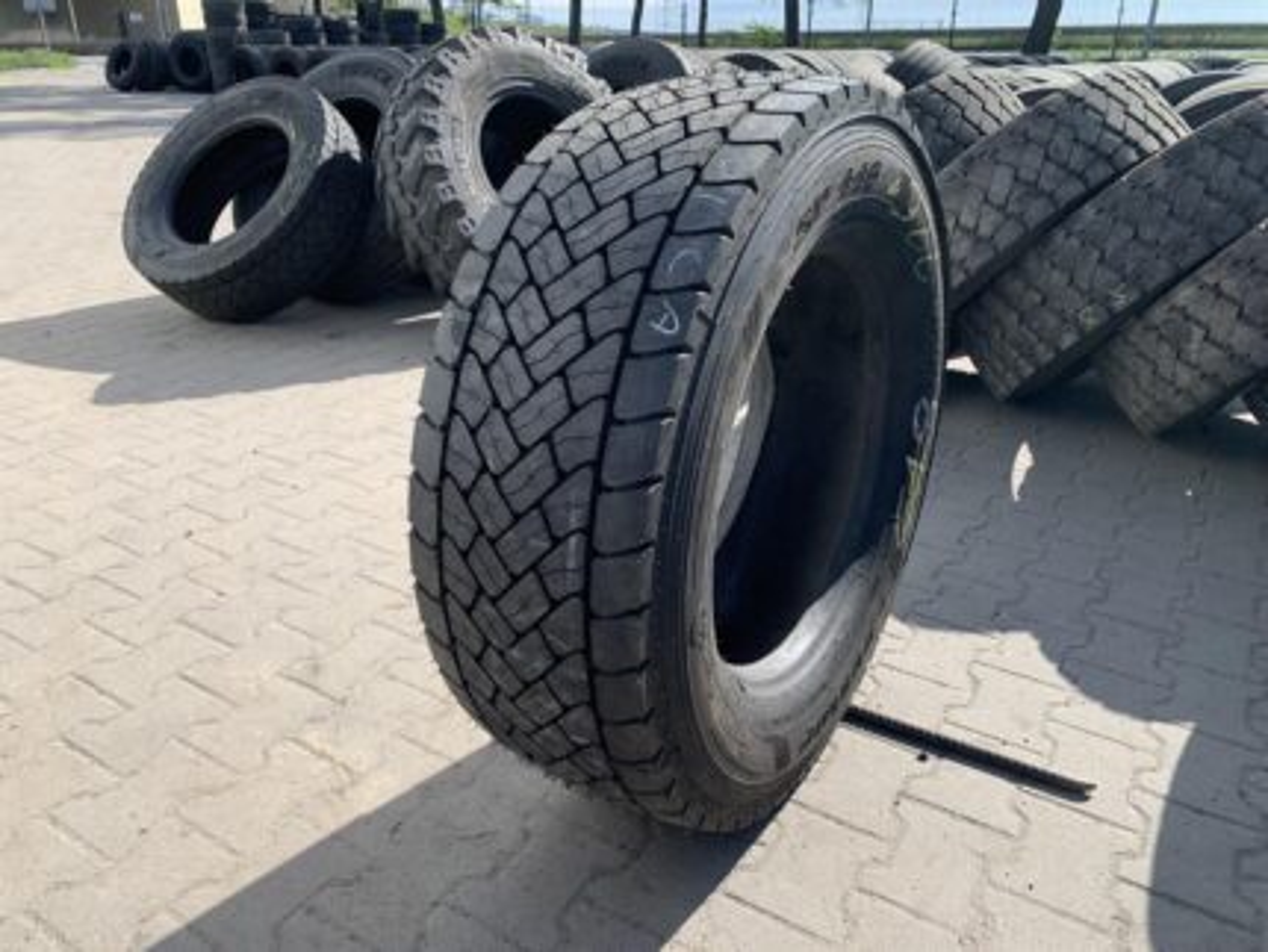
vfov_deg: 53.1
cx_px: 634
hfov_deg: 67.3
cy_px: 476
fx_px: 953
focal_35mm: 26
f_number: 1.8
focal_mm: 4.25
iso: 25
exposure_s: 1/1100
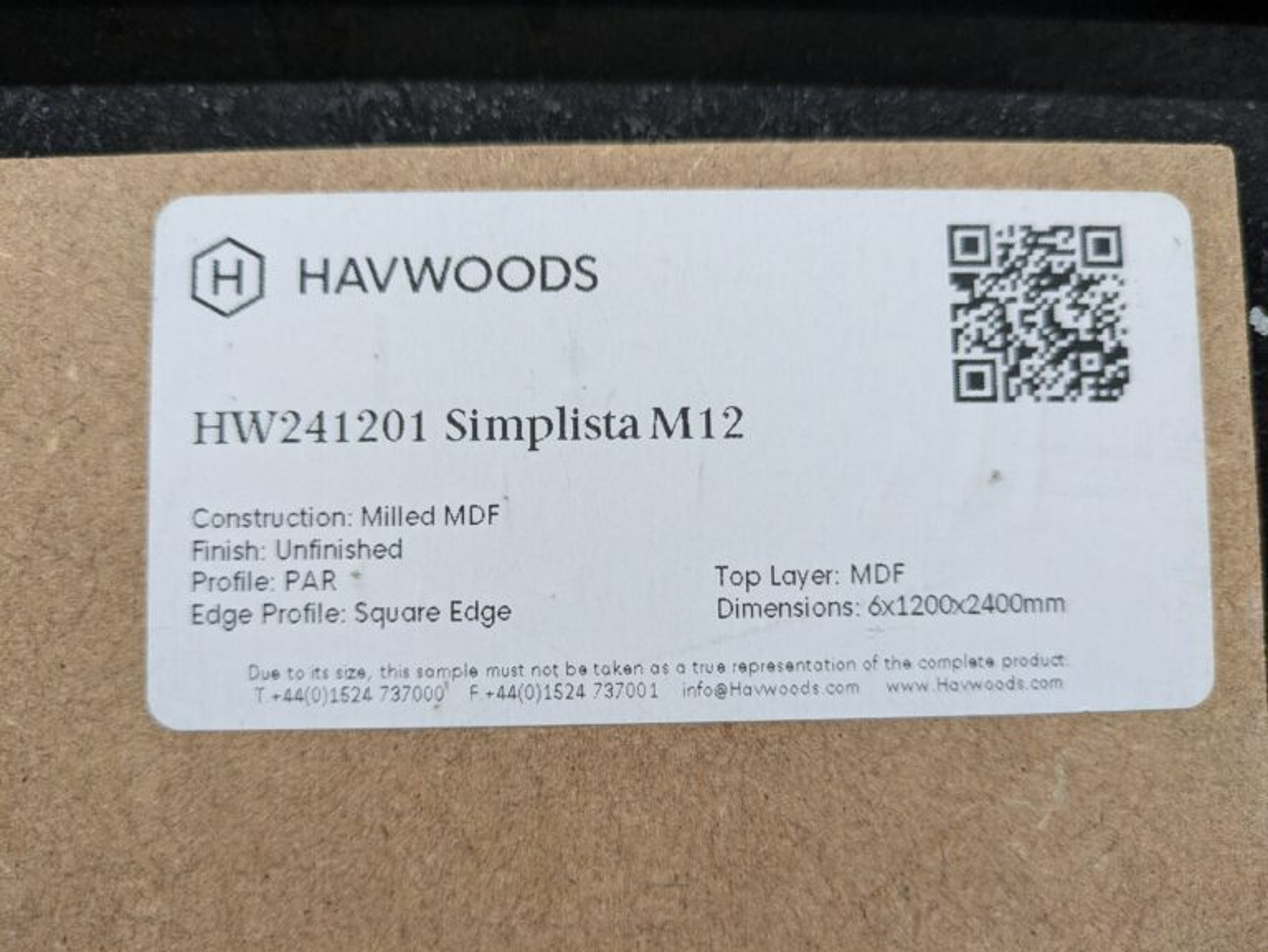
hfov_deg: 69.4
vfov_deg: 54.9
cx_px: 634
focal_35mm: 25
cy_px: 476
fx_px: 916
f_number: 1.89
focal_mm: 5.43
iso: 352
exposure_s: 1/100
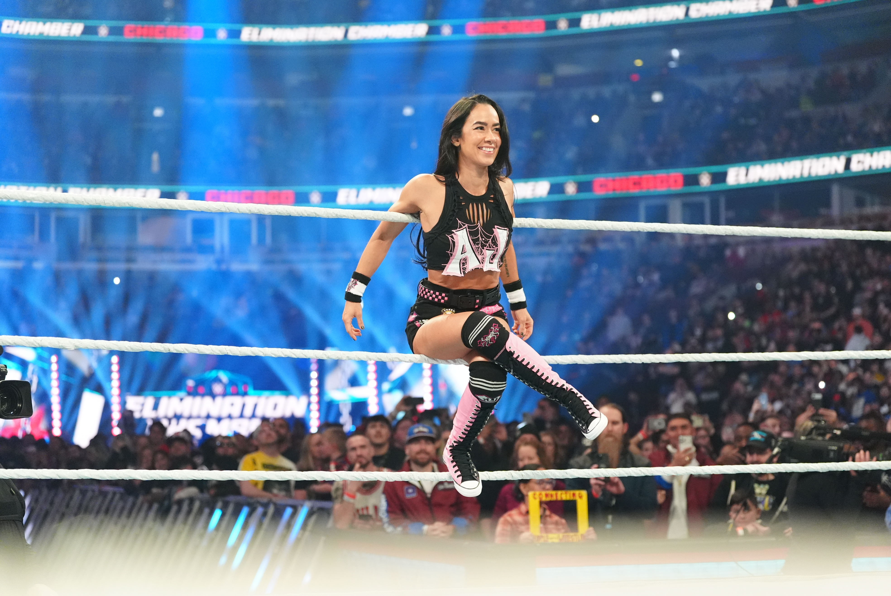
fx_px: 1734
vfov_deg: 19.5
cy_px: 298
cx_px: 446
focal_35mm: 70
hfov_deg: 28.8
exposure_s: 1/800
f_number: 2.8
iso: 6400
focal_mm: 70
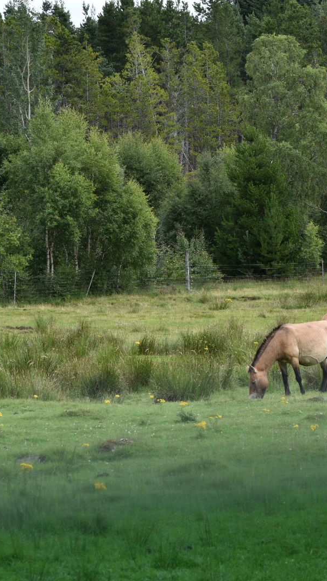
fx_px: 2016
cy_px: 292
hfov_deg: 9.2
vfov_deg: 16.4
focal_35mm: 131
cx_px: 286
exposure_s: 1/320
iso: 200
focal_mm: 55
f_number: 9
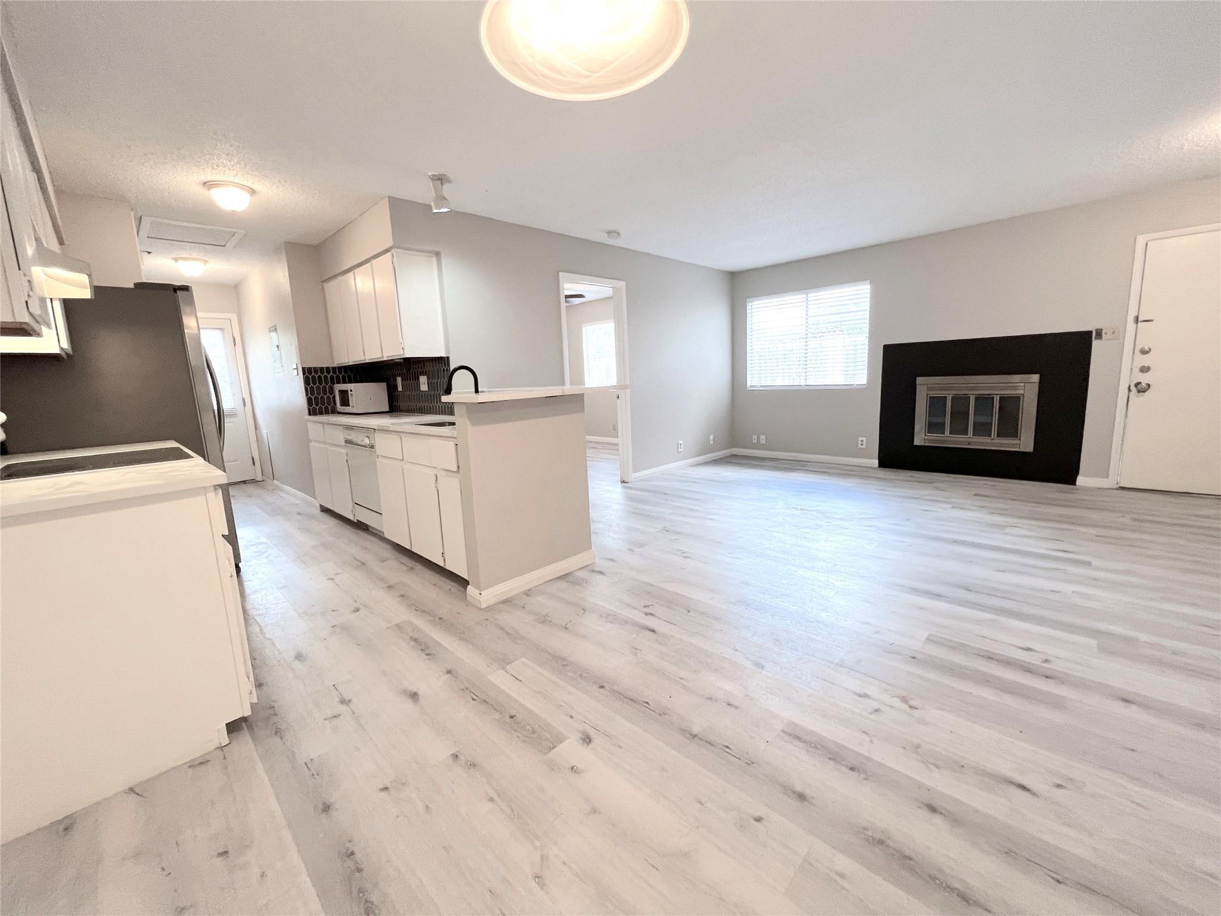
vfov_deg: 89.9
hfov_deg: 106.2
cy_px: 458
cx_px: 610
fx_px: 459
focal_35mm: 13
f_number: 1.8
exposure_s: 1/60
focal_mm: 1.57
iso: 125
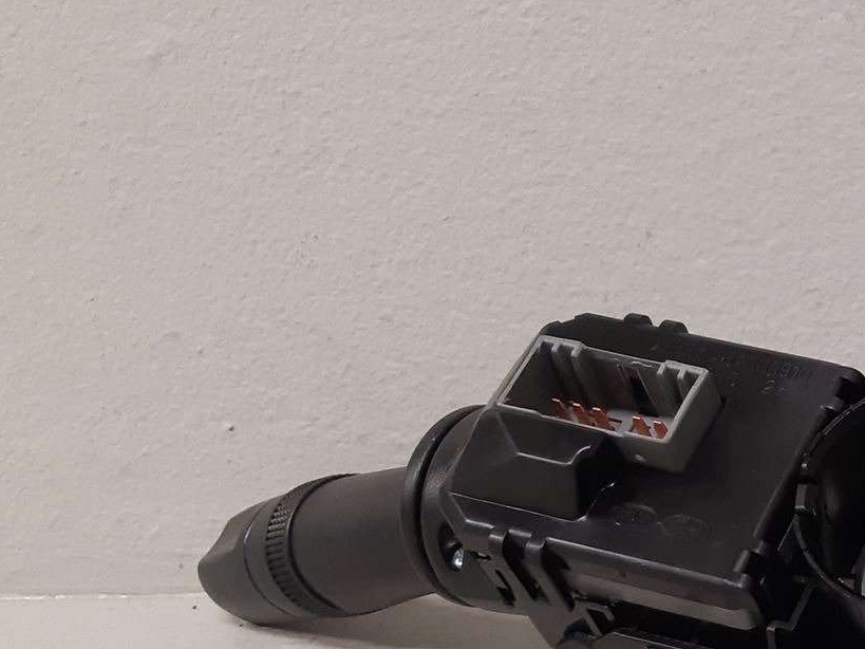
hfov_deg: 26.3
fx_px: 1624
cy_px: 573
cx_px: 1063
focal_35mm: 65
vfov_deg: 22.1
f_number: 1.7
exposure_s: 1/50
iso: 200
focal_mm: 3.93
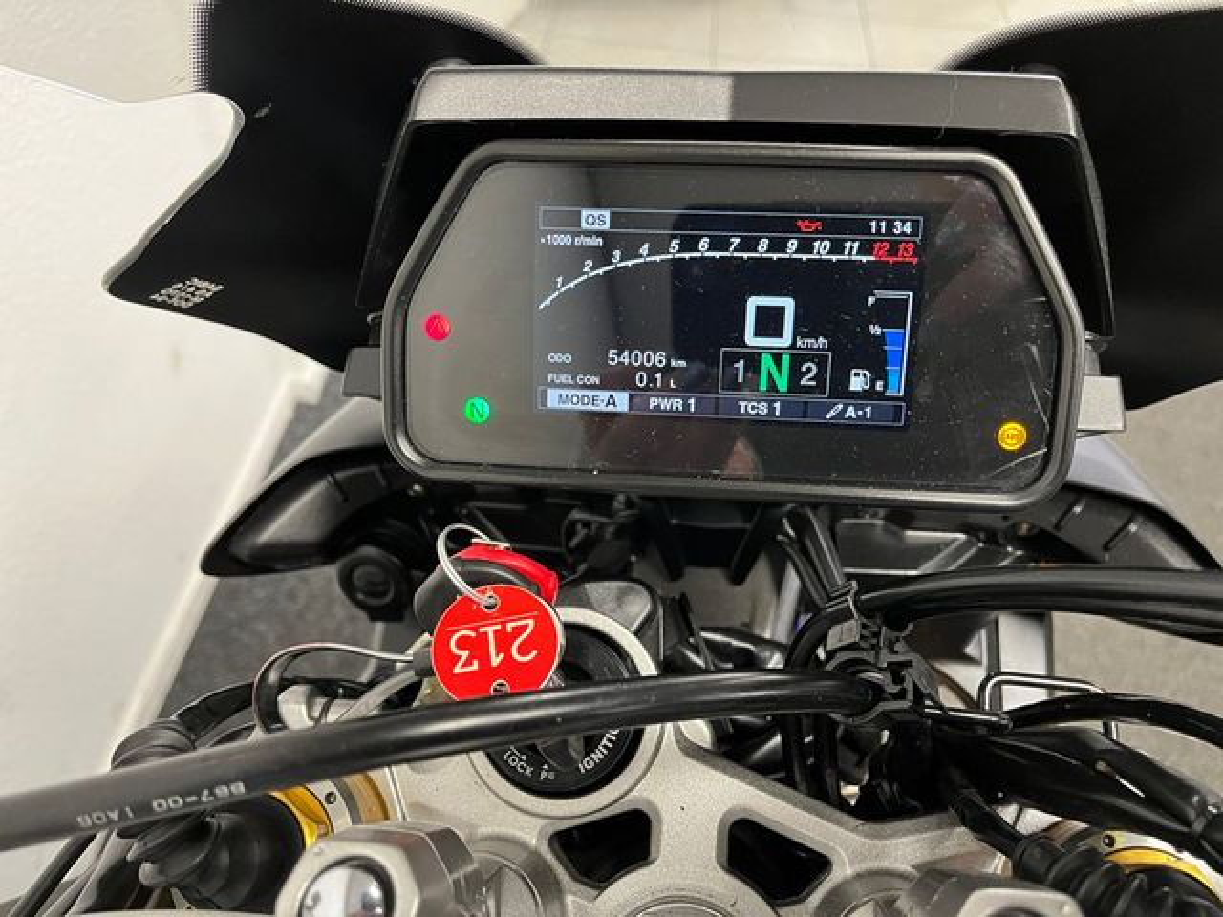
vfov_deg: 53.1
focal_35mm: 26
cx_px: 612
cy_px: 458
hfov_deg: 67.3
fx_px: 919
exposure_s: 1/57
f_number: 1.6
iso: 400
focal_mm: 5.1
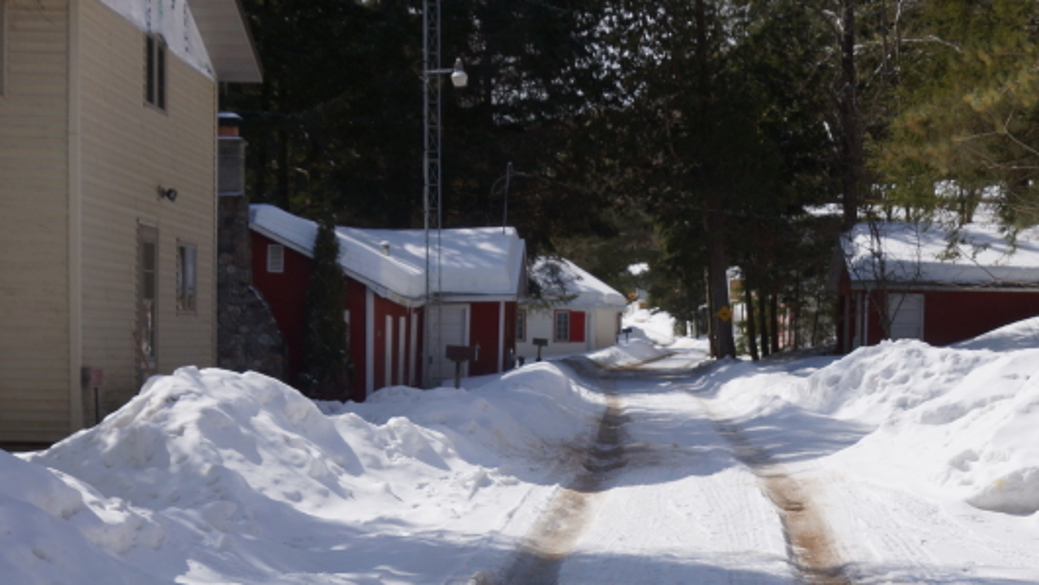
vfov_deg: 16.9
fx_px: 1957
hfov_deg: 29.6
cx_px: 648
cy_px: 466
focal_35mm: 71
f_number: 7.1
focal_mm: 24
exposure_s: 1/200
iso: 100
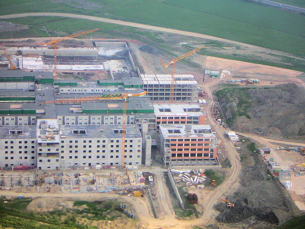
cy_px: 114
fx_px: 952
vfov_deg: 13.7
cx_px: 152
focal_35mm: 108
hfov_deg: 18.2
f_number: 4.7
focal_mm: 14.1
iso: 50
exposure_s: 1/127
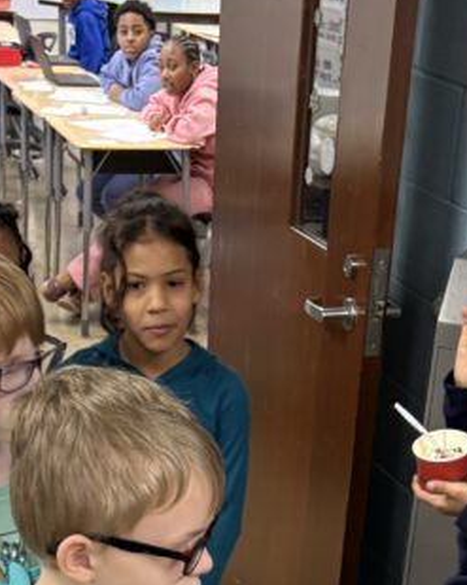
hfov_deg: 18.3
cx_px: 282
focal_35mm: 84
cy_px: 774
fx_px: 1452
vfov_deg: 20.6
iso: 200
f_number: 1.6
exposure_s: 1/60
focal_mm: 5.96
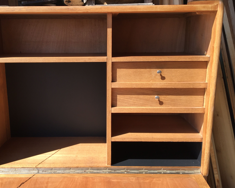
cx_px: 100
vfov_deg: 43.3
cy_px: 88
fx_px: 236
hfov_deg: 52.6
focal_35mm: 34
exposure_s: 1/496
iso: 25
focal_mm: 4.15
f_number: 2.2
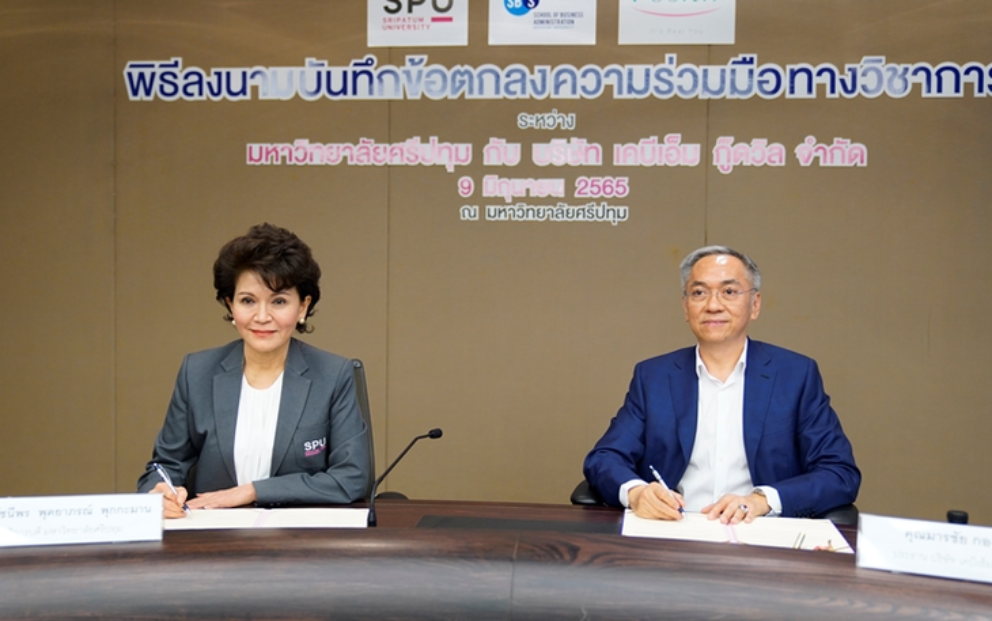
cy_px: 322
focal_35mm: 37
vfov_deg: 34.5
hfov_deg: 52.7
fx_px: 1001
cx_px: 501
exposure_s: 1/100
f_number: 2.8
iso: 1600
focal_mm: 34
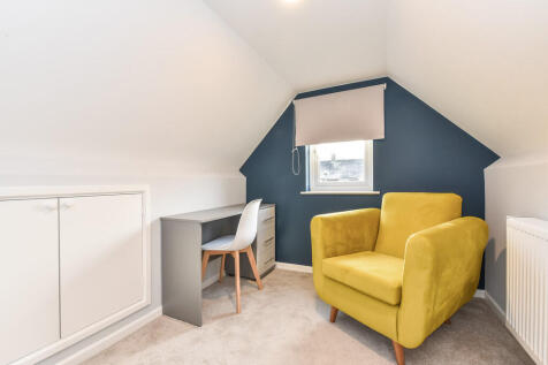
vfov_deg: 77.3
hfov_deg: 100.4
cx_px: 274
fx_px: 228
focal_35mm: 15
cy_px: 182
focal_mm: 15
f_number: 8
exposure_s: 1/15
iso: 400
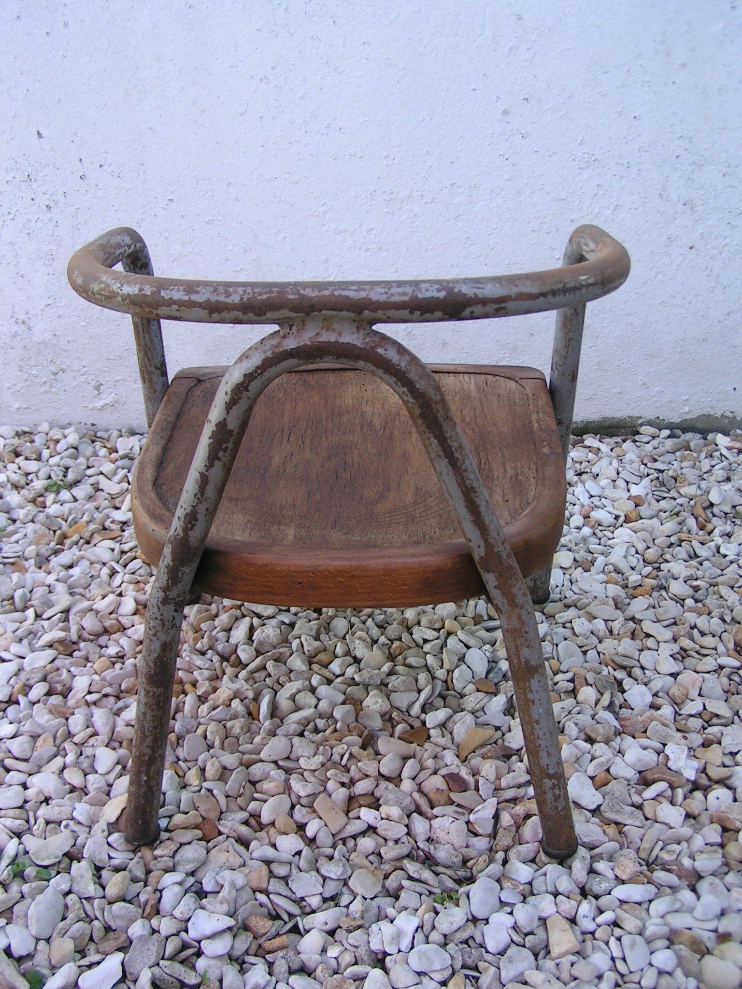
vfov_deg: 49.0
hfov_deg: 37.7
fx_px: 1086
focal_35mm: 38
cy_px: 494
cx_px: 371
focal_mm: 5.8
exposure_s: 1/100
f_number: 4
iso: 50
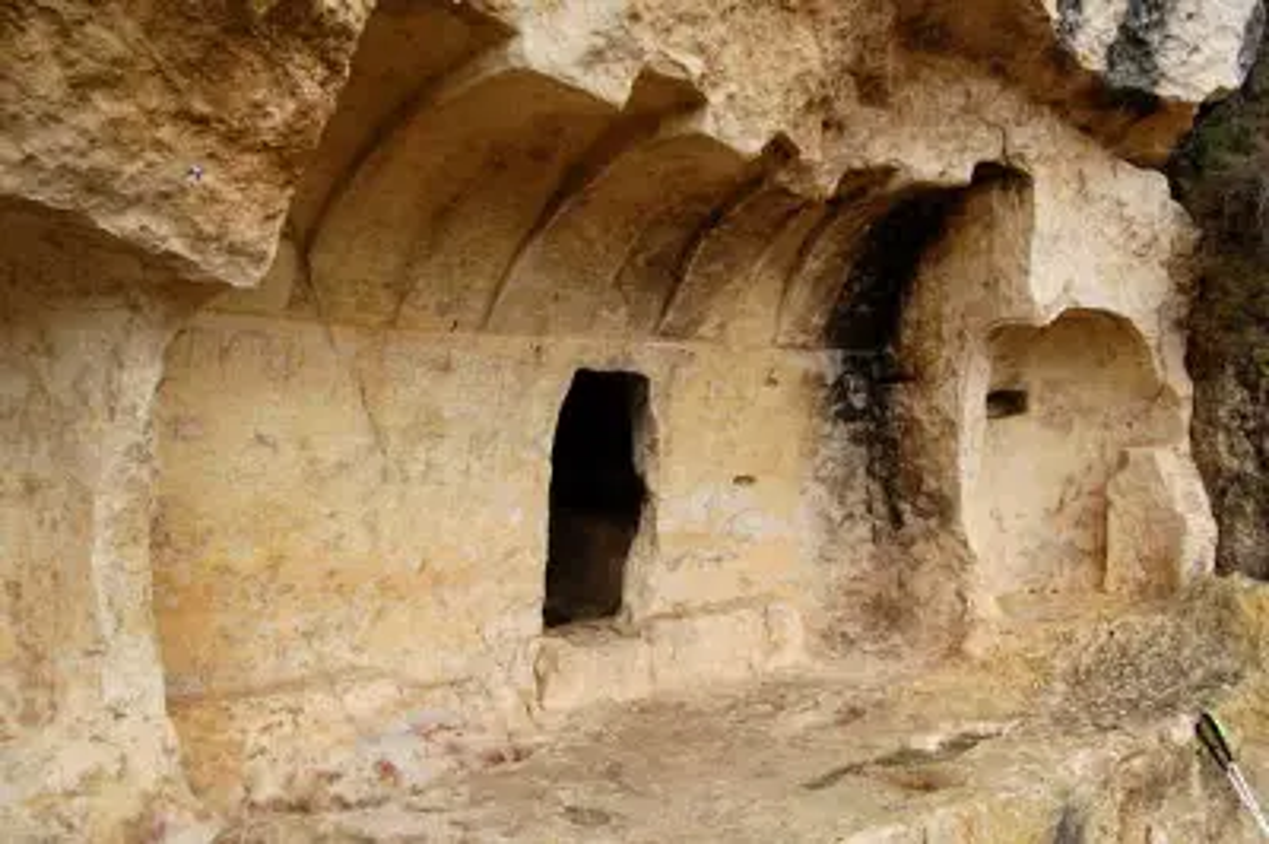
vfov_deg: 47.9
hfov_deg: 67.4
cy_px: 422
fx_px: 951
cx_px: 634
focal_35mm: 27
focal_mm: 18
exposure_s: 1/125
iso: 200
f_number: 6.3
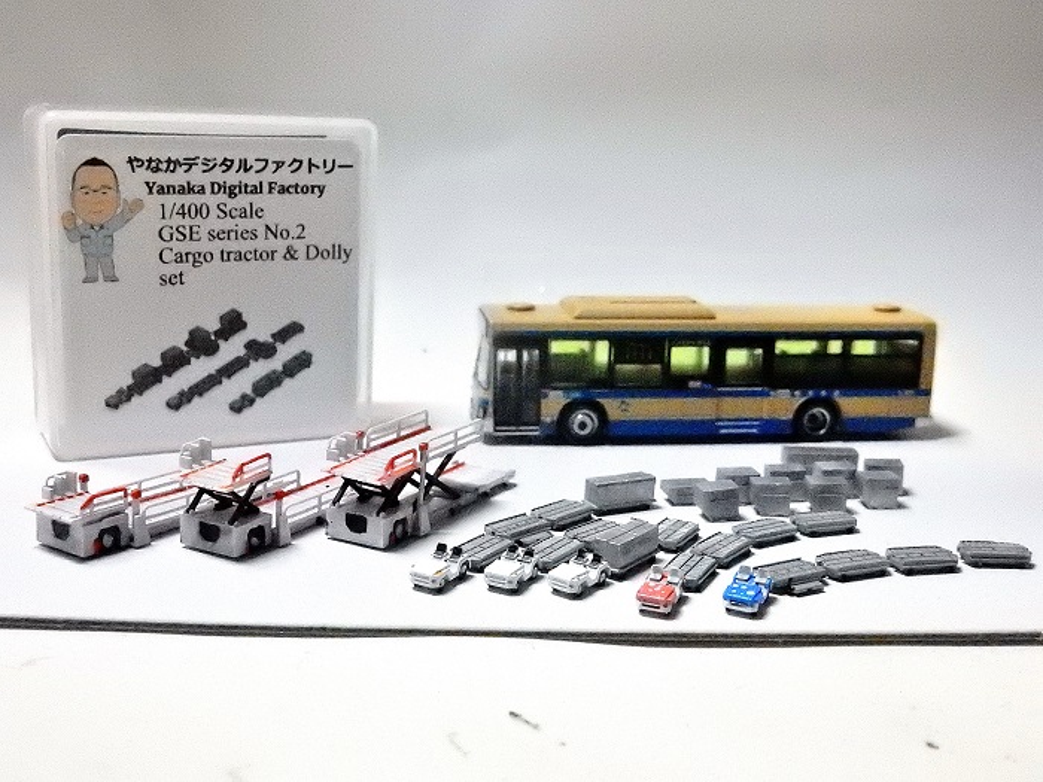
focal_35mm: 43
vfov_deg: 33.6
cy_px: 391
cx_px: 522
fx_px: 1296
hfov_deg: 43.9
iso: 3200
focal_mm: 7.6
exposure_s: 1/400
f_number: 4.2
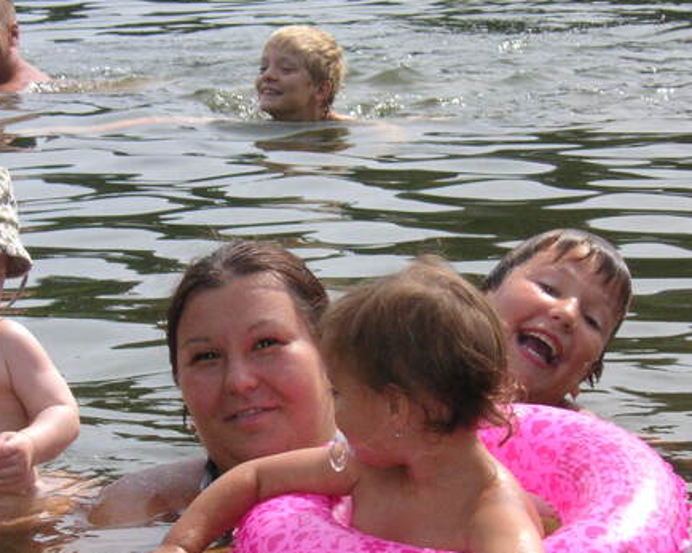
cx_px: 156
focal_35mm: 178
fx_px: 3645
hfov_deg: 10.8
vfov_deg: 8.7
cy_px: 392
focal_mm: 16.4
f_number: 5
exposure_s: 1/1000
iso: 125
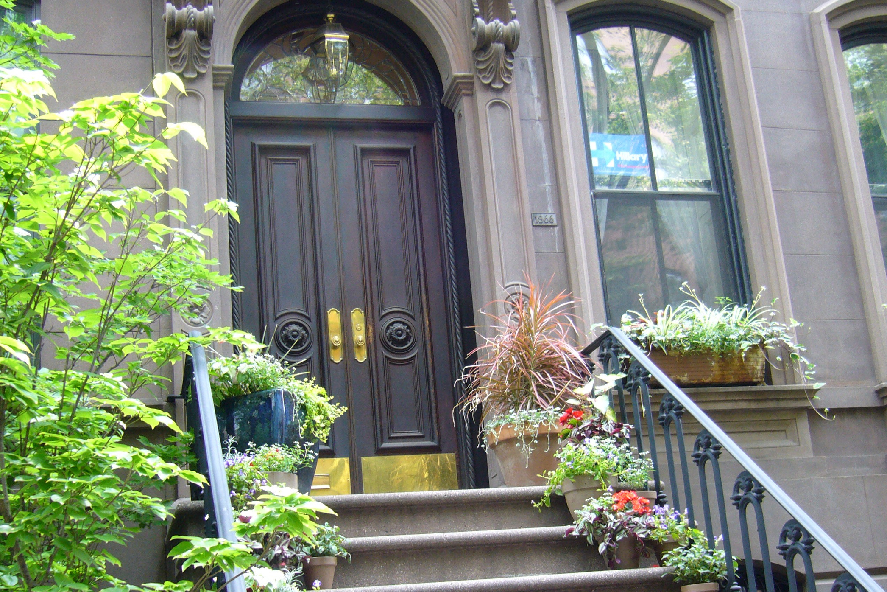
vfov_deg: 27.4
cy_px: 393
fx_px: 1207
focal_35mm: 49
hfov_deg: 40.3
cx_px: 446
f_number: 2.8
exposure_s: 1/30
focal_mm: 5.8
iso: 100
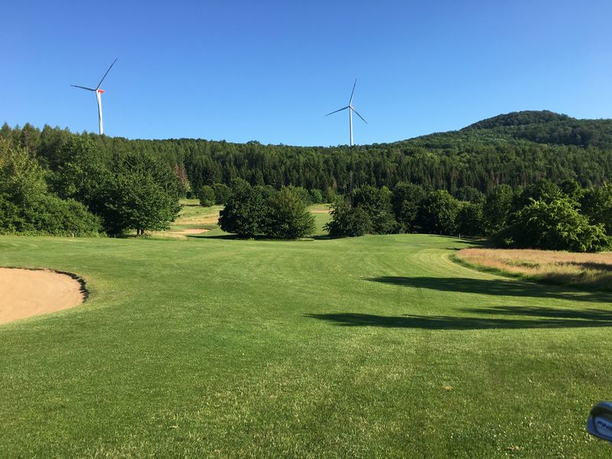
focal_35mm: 29
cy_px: 230
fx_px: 513
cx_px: 306
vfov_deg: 48.2
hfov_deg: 61.7
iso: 25
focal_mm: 4.15
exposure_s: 1/1115
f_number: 2.2
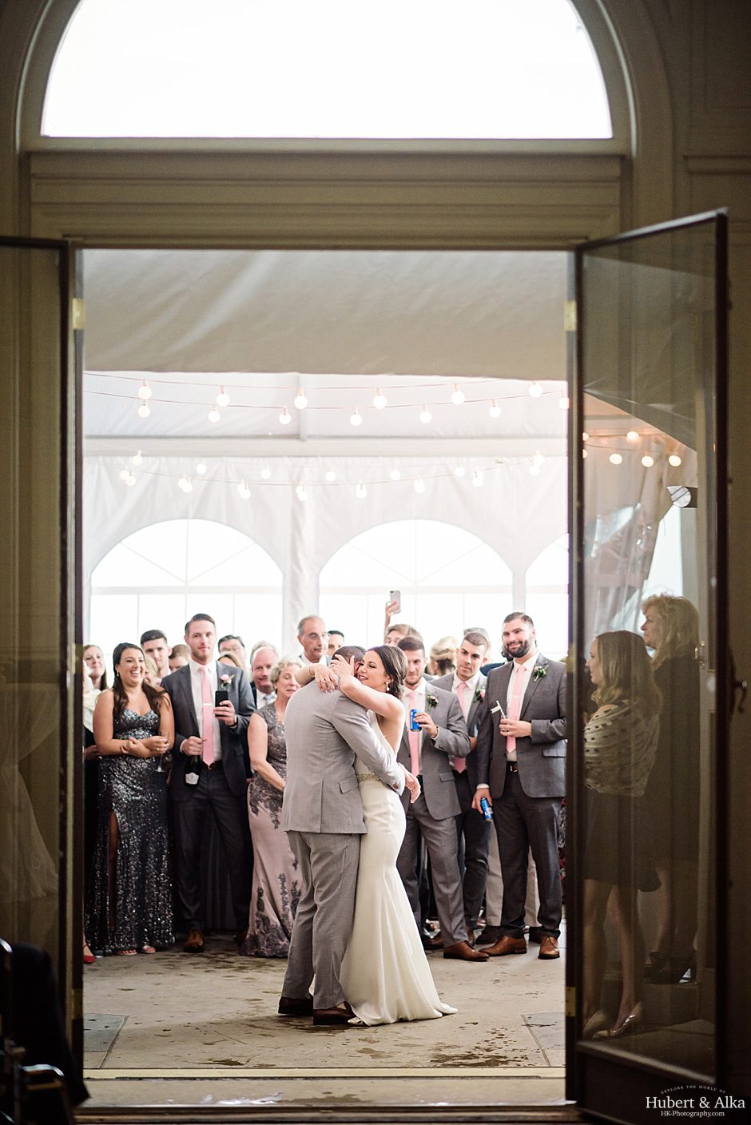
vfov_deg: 23.9
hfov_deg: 16.1
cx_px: 376
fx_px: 2657
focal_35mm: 85
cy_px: 562
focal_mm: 85
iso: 800
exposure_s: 1/200
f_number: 1.8
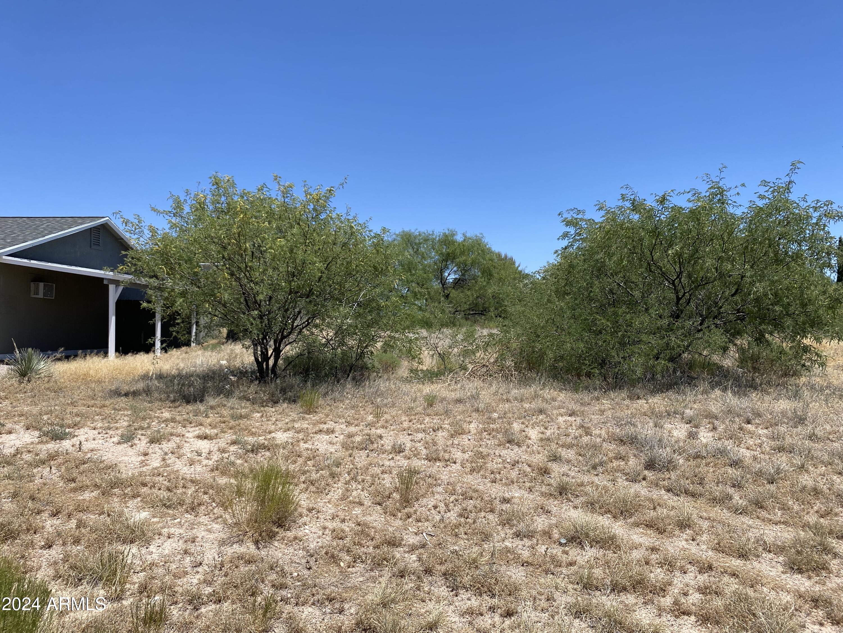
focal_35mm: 26
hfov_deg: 67.3
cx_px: 422
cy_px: 316
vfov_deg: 53.1
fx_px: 633
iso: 32
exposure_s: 1/3125
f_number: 1.8
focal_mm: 4.25
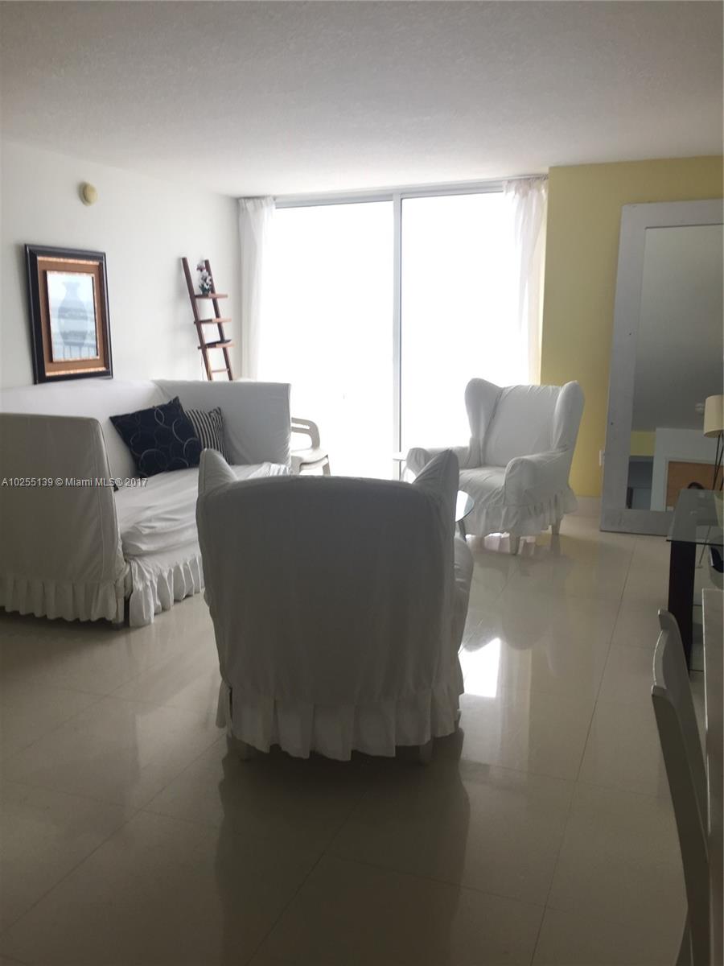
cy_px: 483
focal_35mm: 29
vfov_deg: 61.7
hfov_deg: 48.2
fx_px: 809
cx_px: 362
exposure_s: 1/40
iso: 32
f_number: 2.2
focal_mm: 4.15
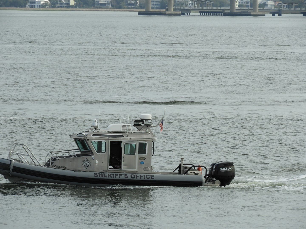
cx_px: 153
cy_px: 114
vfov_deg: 4.5
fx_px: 2917
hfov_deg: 6.0
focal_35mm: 330
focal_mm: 59.1
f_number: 5.5
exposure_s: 1/400
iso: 100
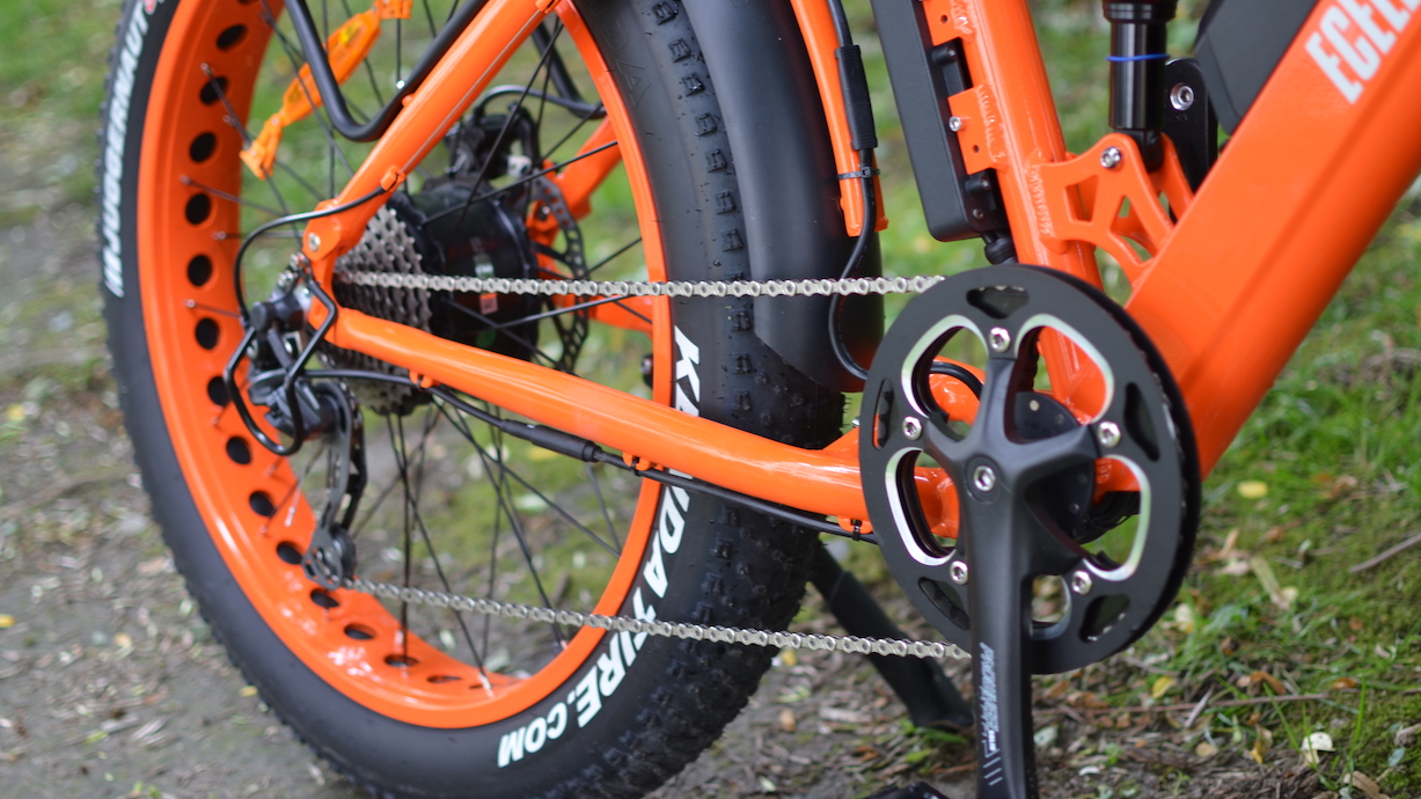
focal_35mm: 63
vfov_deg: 19.2
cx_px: 784
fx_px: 2358
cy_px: 332
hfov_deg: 33.5
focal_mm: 35
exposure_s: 1/50
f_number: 1.8
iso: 100
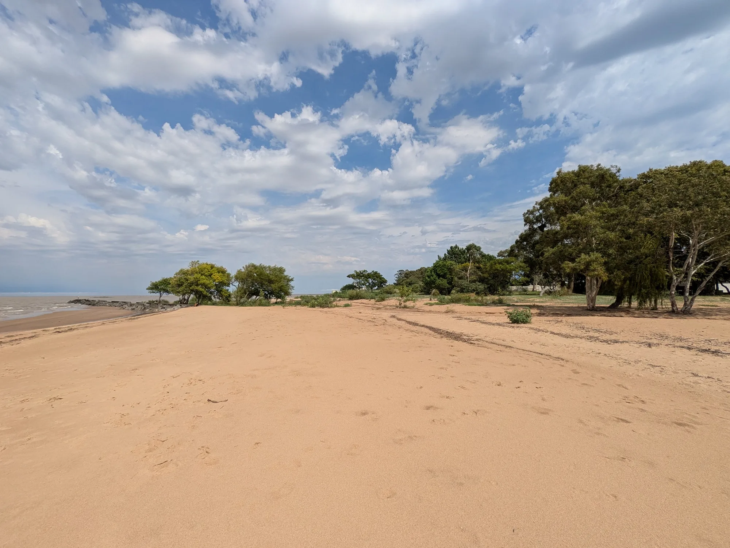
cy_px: 274
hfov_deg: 102.0
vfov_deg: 85.7
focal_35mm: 14
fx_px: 295
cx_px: 365
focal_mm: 1.83
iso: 53
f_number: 2.2
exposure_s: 1/3106
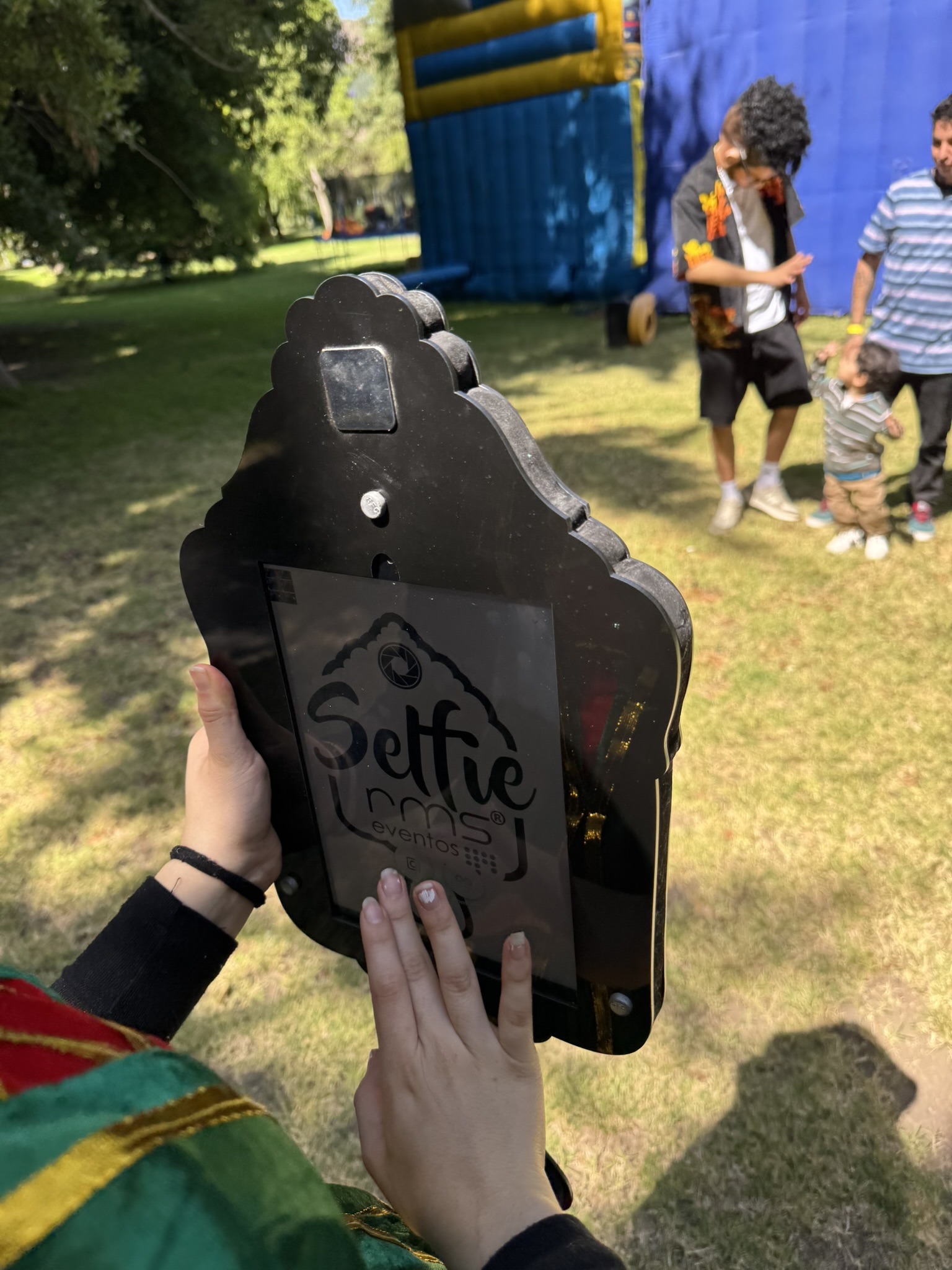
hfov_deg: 56.8
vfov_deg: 71.6
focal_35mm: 24
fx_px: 880
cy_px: 635
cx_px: 476
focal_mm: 6.76
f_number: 1.78
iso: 80
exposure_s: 1/1395
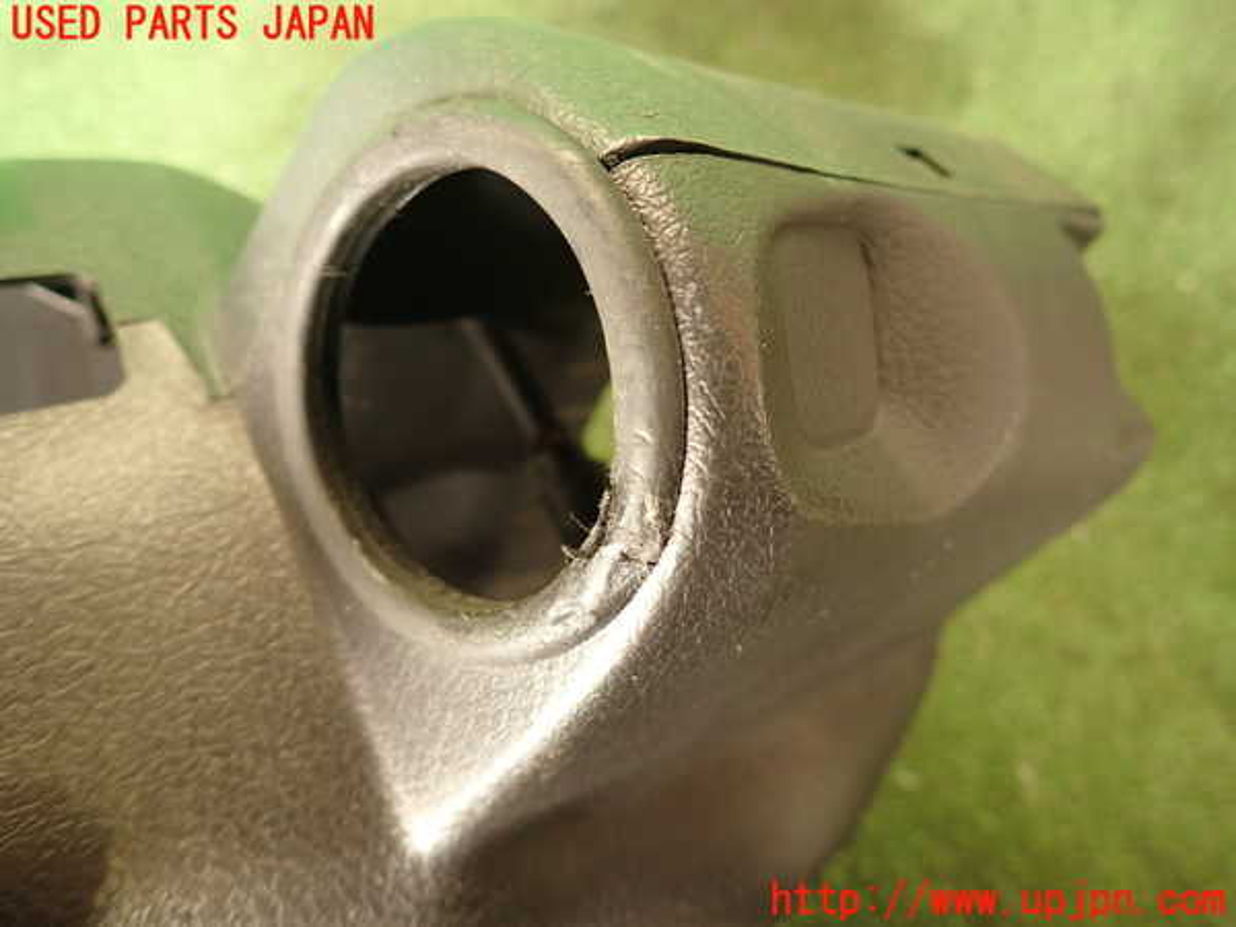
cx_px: 618
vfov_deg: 54.9
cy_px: 464
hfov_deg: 69.4
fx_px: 893
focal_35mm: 25
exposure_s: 1/30
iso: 320
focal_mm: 4.5
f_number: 2
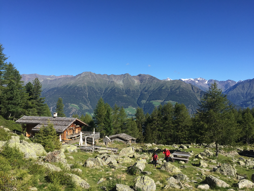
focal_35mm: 29
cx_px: 127
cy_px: 96
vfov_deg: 48.2
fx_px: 213
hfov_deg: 61.7
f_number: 2.2
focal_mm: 4.15
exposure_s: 1/1582
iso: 32
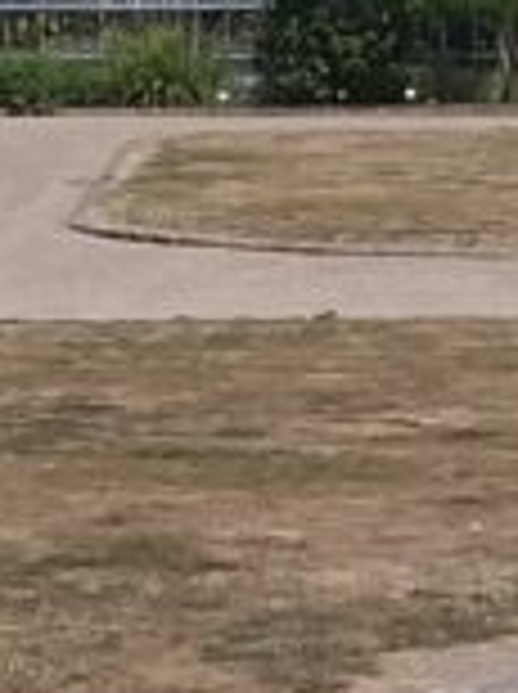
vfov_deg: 11.0
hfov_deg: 8.2
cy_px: 464
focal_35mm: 180
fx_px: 3601
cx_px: 54
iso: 50
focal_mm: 2.91
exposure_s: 1/2375
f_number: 1.9
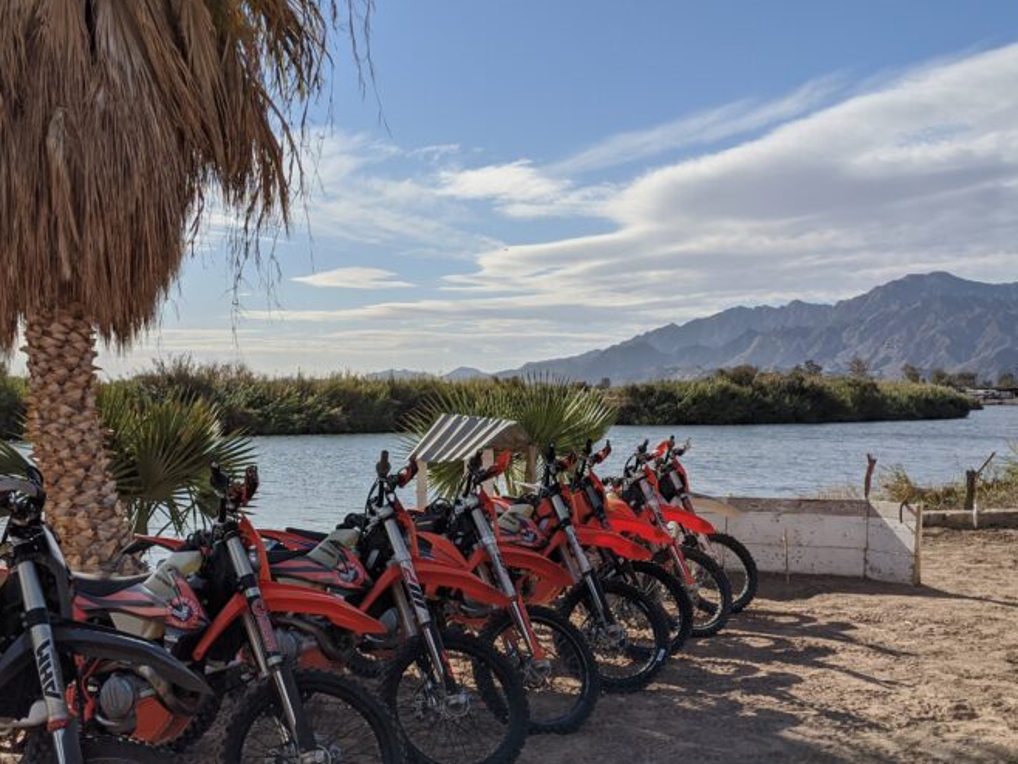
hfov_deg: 44.4
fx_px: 1236
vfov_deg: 34.2
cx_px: 387
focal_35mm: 42
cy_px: 486
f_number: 1.73
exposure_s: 1/11765
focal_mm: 4.38
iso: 77
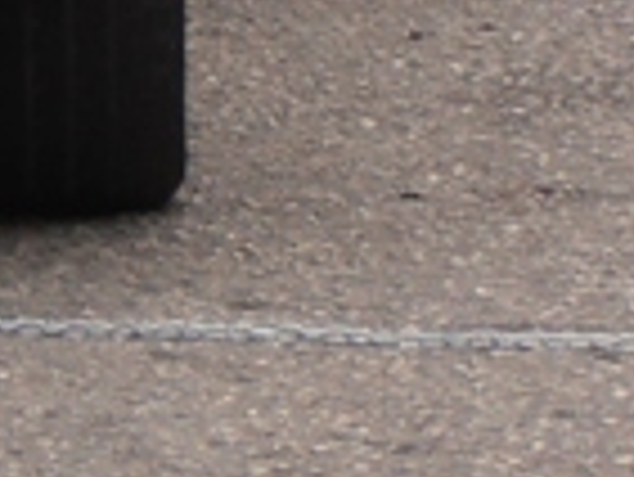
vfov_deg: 1.9
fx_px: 14353
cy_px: -684
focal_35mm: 783
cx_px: -769
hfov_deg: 2.5
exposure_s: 1/500
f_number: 5.8
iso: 80
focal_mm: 24.39
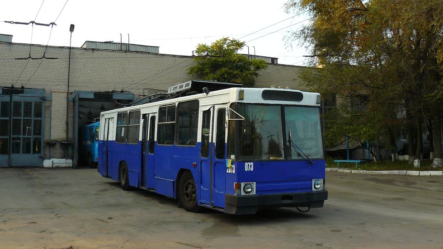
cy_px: 110
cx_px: 230
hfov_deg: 49.4
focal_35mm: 41
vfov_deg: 29.0
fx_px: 482
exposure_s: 1/250
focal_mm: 6
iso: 200
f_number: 4
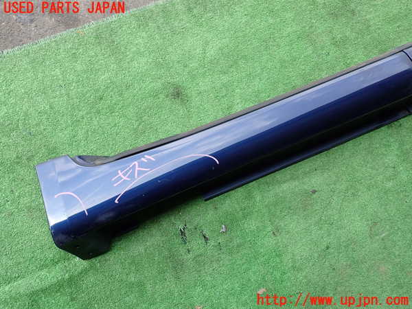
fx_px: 298
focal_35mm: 25
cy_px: 154
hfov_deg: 69.4
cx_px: 206
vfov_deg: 54.9
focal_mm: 4.5
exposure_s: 1/250
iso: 100
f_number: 2.8
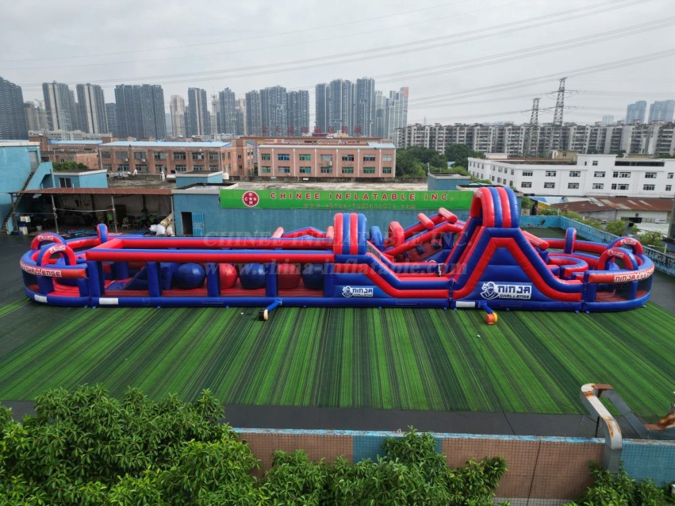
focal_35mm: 24
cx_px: 338
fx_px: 468
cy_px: 253
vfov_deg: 56.8
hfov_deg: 71.6
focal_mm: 6.72
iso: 130
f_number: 1.7
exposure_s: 1/2500
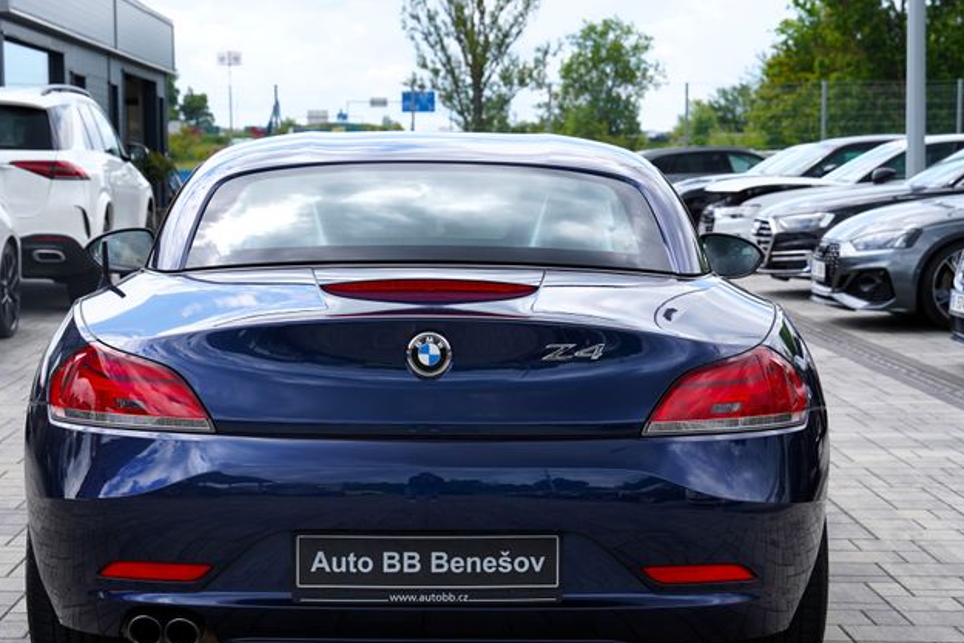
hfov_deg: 26.3
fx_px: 2062
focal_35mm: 77
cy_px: 412
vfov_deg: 17.7
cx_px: 429
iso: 100
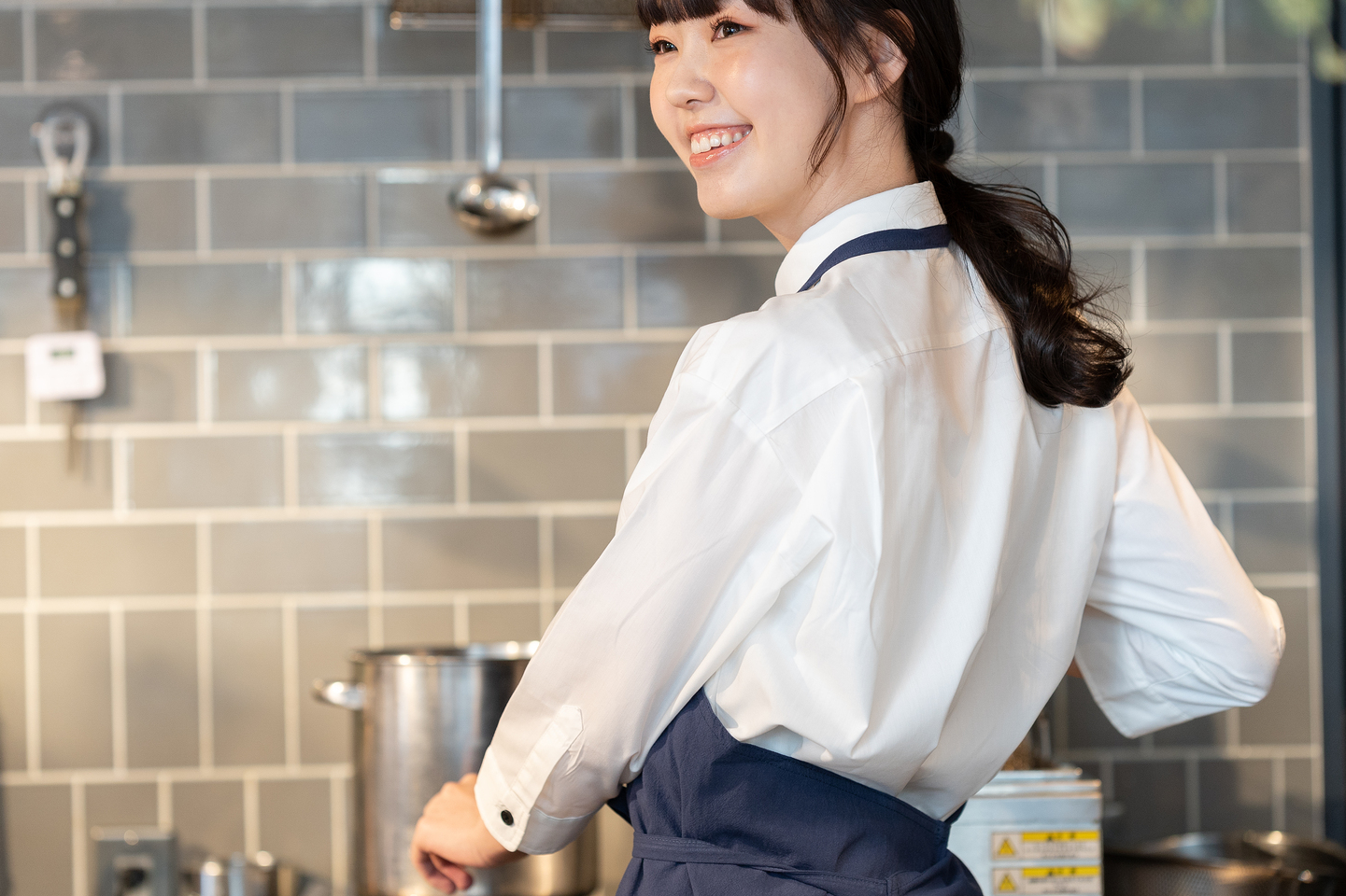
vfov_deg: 11.6
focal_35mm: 118
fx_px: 4411
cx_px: 671
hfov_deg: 17.4
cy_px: 364
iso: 500
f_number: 2
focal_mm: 85
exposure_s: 1/100
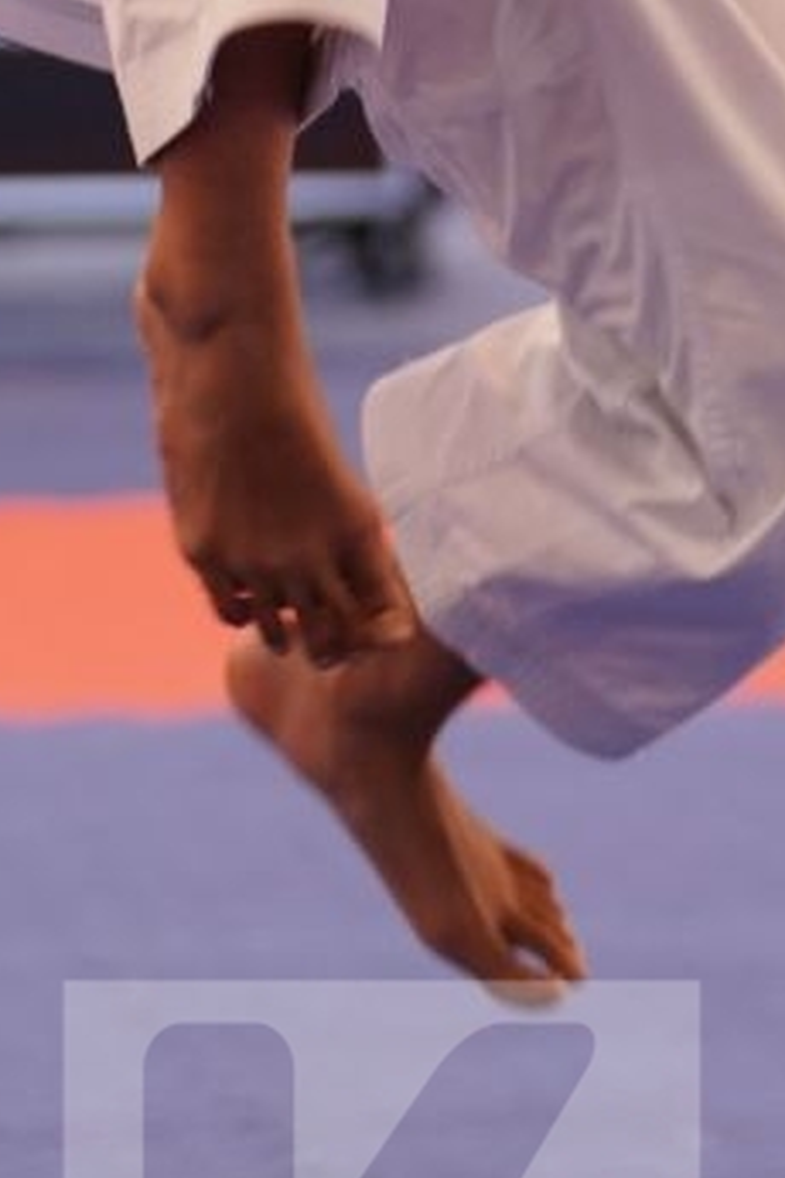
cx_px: 382
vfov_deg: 4.1
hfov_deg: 2.8
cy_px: 79
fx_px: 16255
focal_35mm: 497
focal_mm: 143
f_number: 2.8
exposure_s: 1/500
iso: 1000
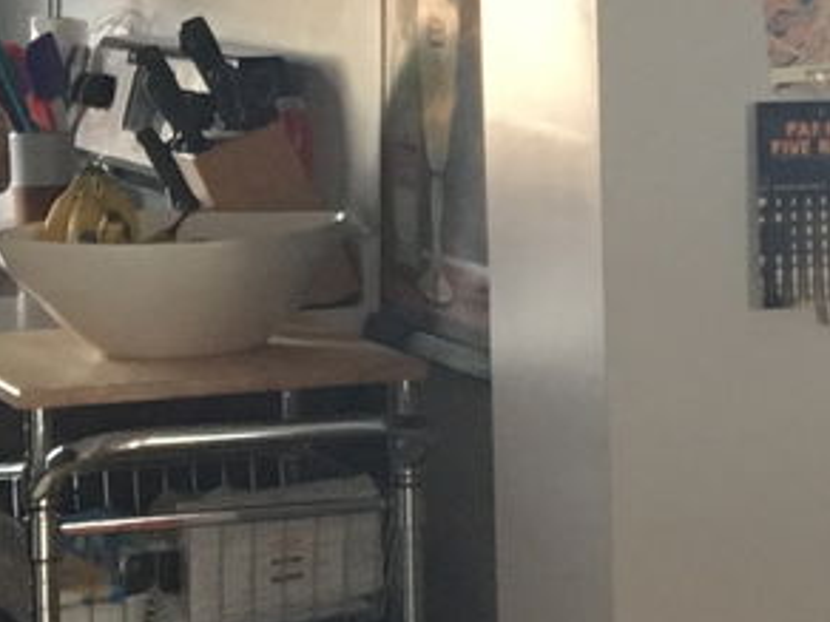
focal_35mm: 159
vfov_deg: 9.3
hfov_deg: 11.0
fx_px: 3812
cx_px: 1813
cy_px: 244
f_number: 2.2
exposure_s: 1/30
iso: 125
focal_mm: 4.15
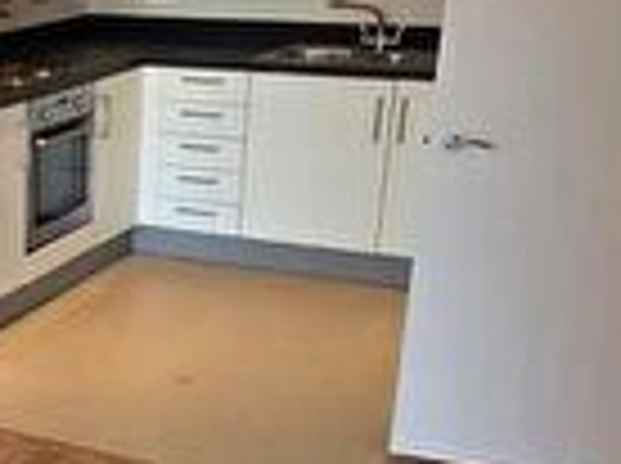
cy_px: 394
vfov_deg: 21.8
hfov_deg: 27.1
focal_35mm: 66
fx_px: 1182
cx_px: -58
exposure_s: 1/100
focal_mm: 2.2
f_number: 1.9
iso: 160
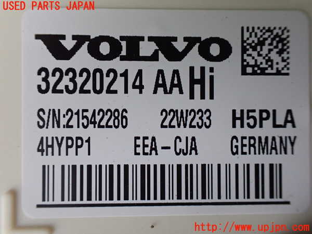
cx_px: 156
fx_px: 270
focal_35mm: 30
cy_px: 117
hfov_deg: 60.0
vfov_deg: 46.8
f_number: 2.3
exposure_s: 1/125
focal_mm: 5.4
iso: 800
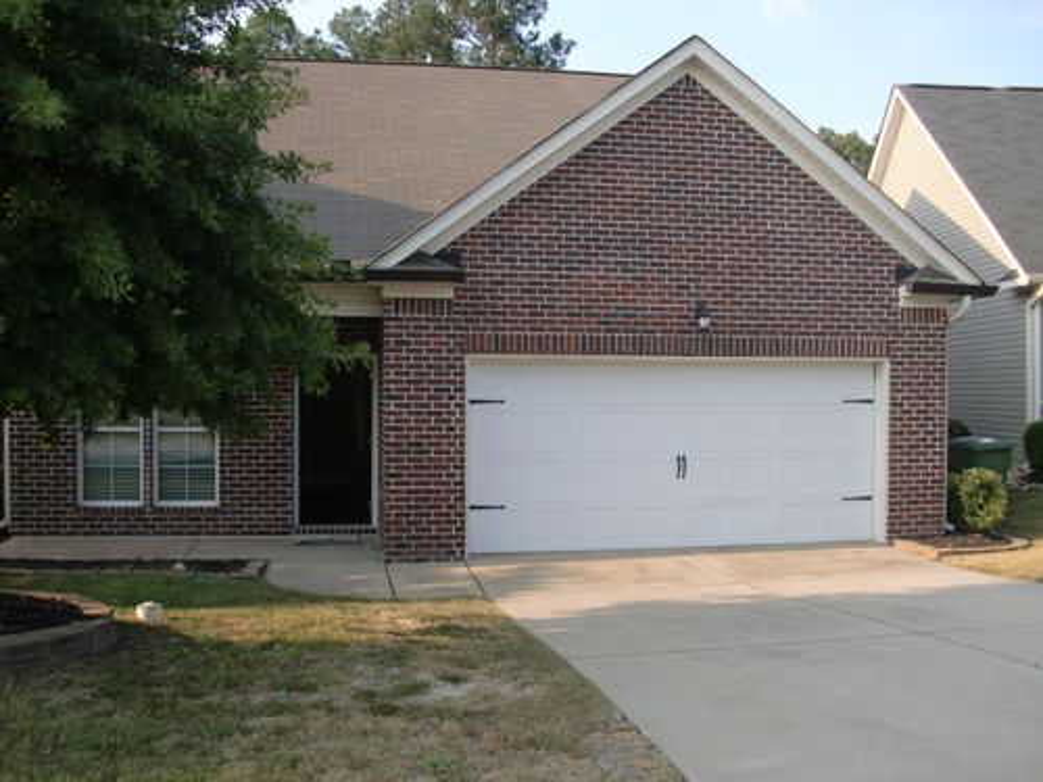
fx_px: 1085
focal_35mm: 36
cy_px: 391
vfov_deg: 39.7
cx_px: 522
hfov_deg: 51.4
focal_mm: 6.3
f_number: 2.8
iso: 64
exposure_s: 1/400
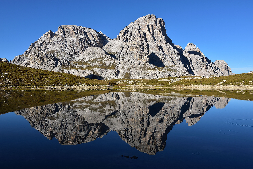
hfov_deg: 61.9
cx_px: 126
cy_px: 84
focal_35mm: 30
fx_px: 211
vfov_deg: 43.6
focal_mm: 20
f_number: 9
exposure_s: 1/320
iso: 100
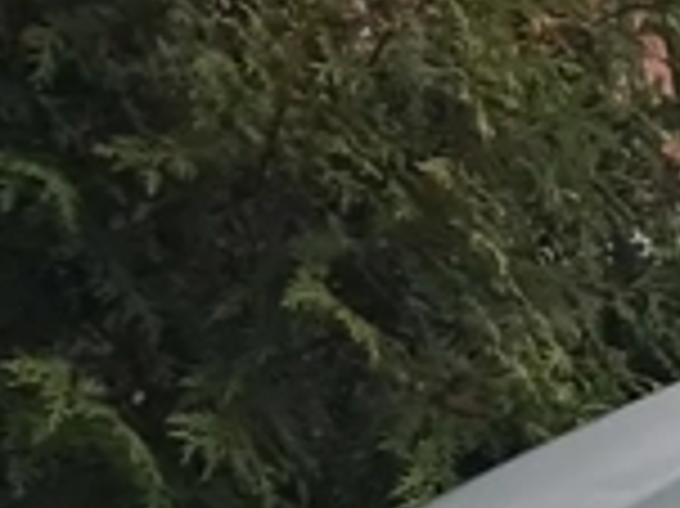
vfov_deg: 7.9
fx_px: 3514
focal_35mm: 179
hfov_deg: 9.1
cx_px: 1963
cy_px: 1003
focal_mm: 4
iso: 64
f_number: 1.8
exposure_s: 1/50
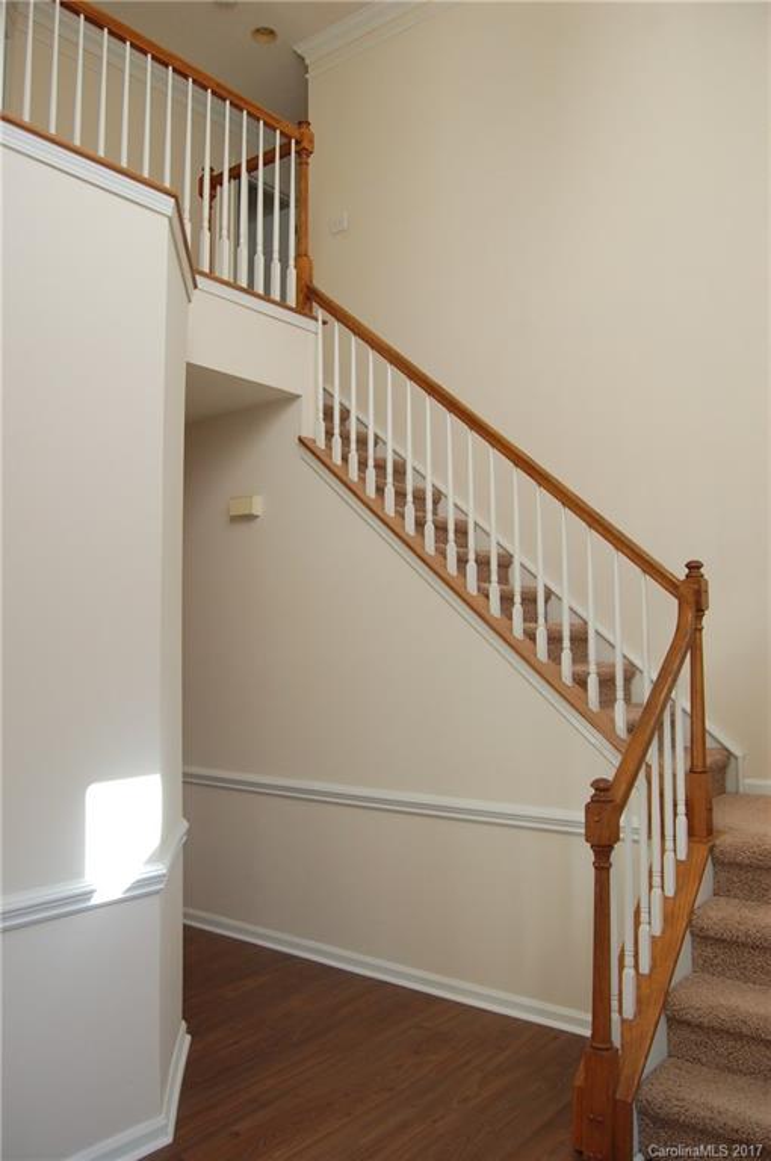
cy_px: 580
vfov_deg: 67.4
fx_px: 870
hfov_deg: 47.8
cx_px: 386
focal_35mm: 27
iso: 400
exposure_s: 1/100
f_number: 5
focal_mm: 18
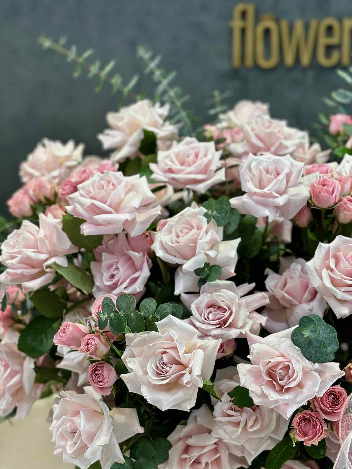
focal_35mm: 59
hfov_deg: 24.8
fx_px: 800
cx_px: 184
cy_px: 260
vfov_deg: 32.7
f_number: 1.6
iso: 40
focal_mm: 5.96
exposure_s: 1/60
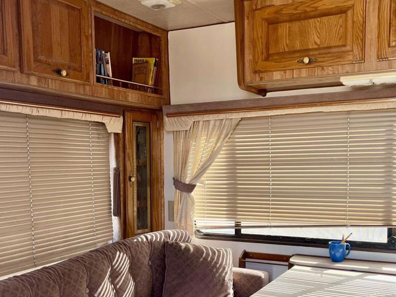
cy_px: 207
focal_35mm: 41
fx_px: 469
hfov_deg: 45.7
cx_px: 222
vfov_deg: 34.7
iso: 40
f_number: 1.5
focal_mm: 5.7
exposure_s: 1/191
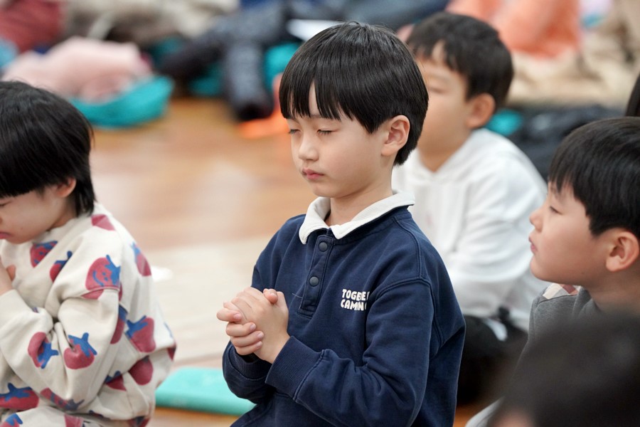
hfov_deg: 10.3
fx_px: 3555
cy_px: 214
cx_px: 320
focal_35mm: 200
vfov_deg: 6.9
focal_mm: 200
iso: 4000
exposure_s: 1/250
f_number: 4
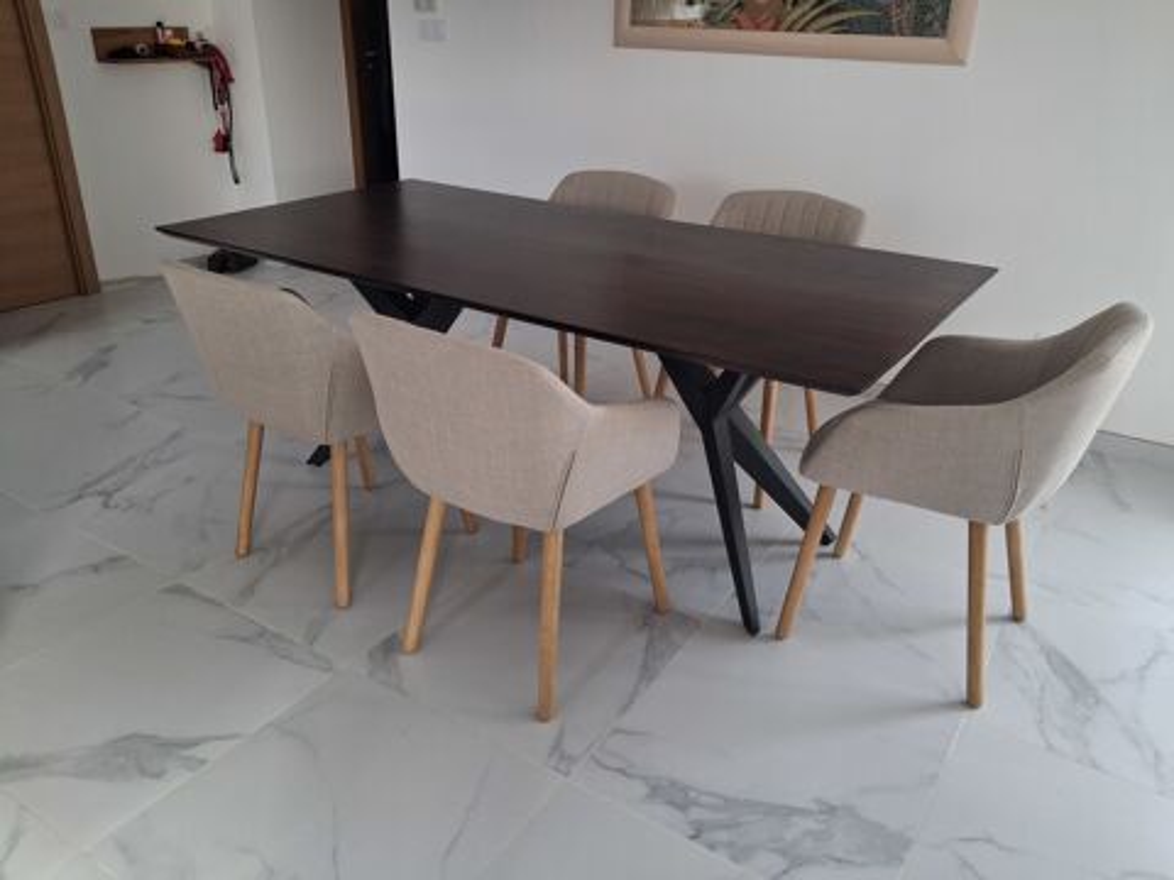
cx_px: 587
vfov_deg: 51.4
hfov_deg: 65.3
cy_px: 440
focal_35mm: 27
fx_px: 916
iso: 200
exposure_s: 1/100
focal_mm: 4
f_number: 1.8
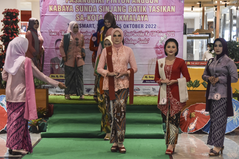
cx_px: 120
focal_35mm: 106
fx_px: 704
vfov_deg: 12.9
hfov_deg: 19.3
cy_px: 80
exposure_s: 1/125
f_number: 5
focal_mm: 70
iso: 1600
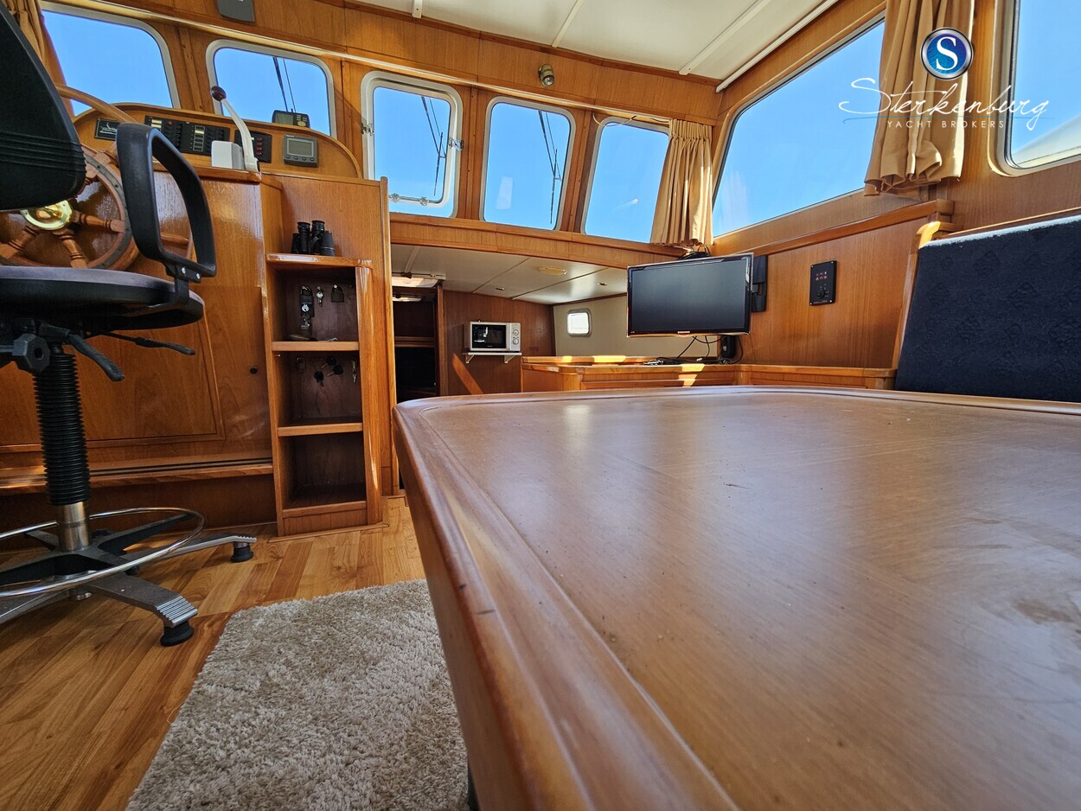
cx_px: 540
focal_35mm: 13
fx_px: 406
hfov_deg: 106.2
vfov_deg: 89.9
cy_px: 406
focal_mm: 2.2
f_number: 2.2
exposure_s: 1/224
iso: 50
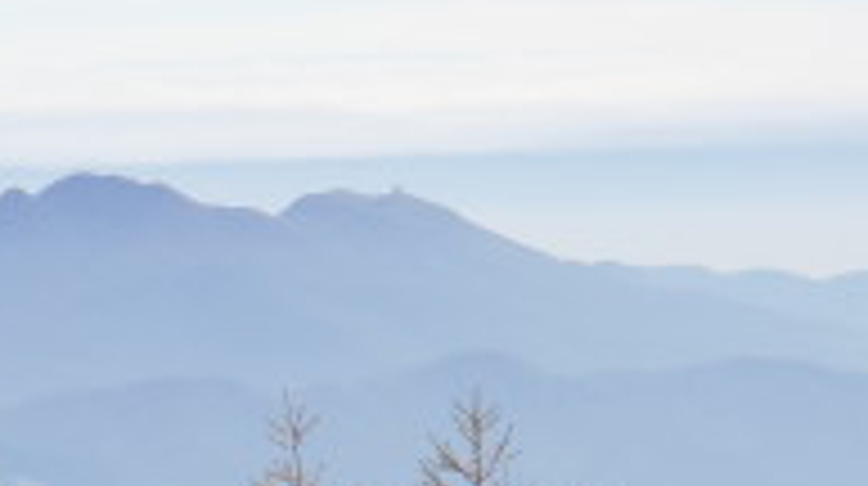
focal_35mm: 405
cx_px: 450
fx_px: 9310
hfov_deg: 5.3
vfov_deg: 3.0
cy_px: 806
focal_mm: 25
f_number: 5.9
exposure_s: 1/250
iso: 100
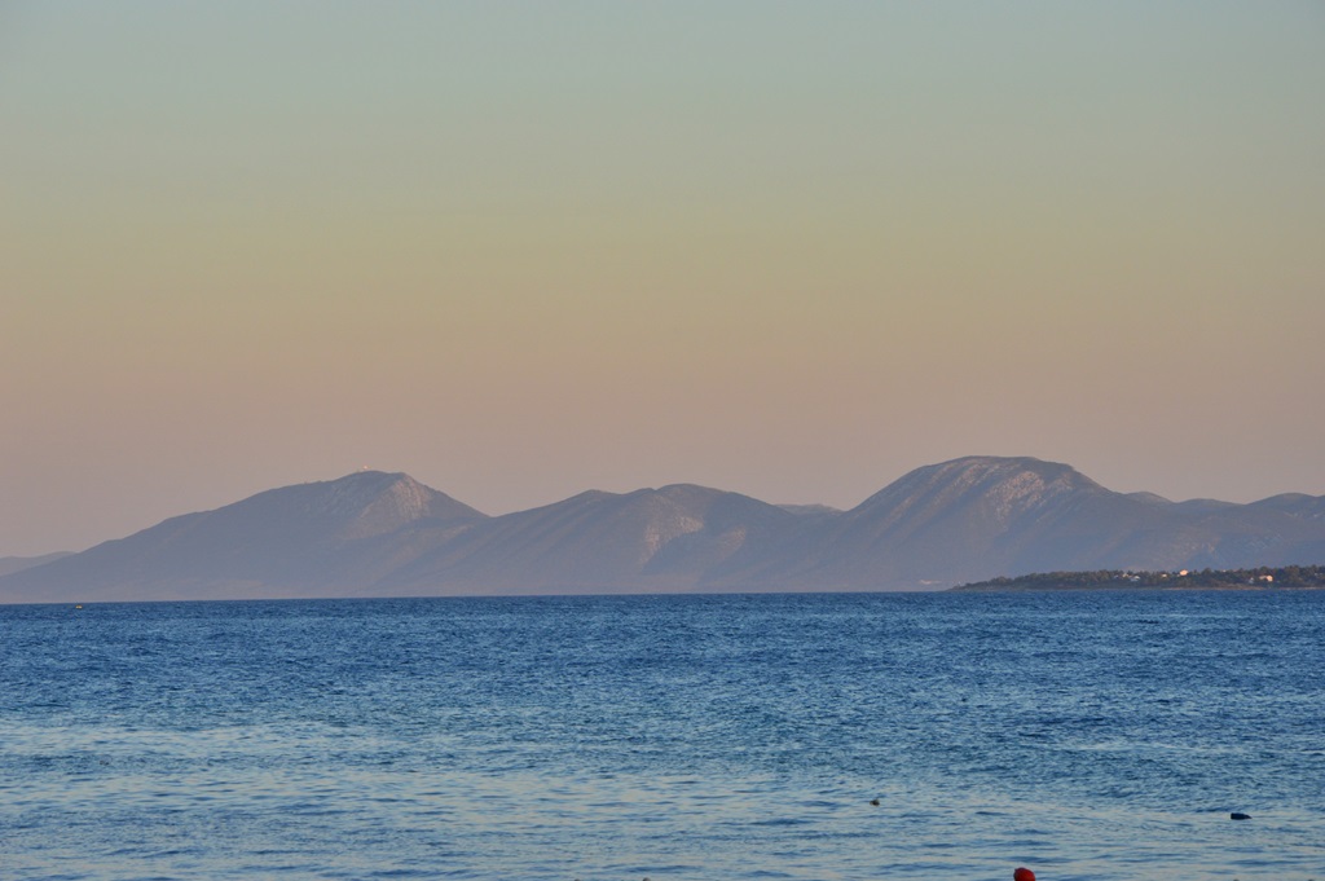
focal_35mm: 158
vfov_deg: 8.7
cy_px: 440
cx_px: 662
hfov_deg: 13.1
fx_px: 5792
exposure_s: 1/200
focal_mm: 105
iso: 400
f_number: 10
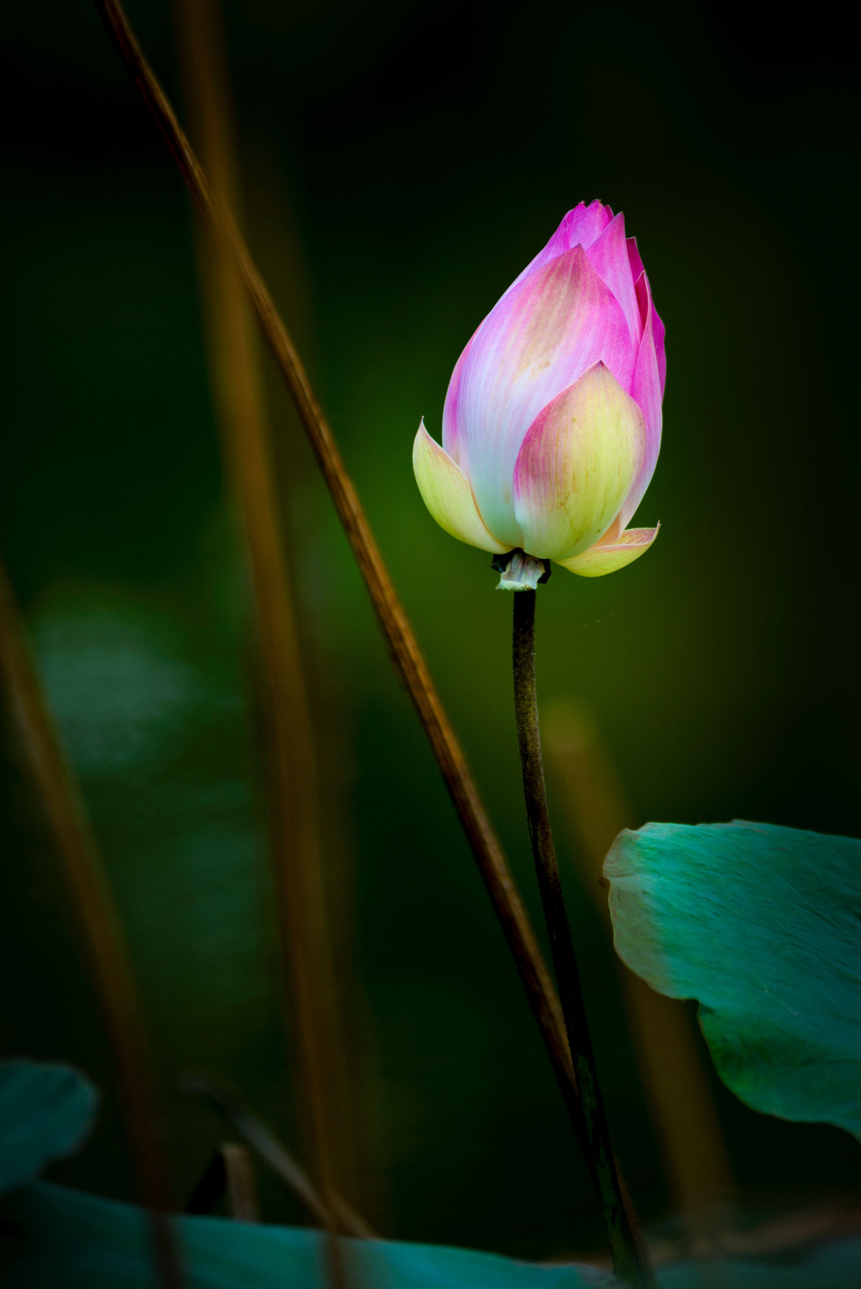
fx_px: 9675
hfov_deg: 5.1
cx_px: 430
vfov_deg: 7.6
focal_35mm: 270
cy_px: 644
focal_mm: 270
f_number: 5.6
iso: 100
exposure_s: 1/500
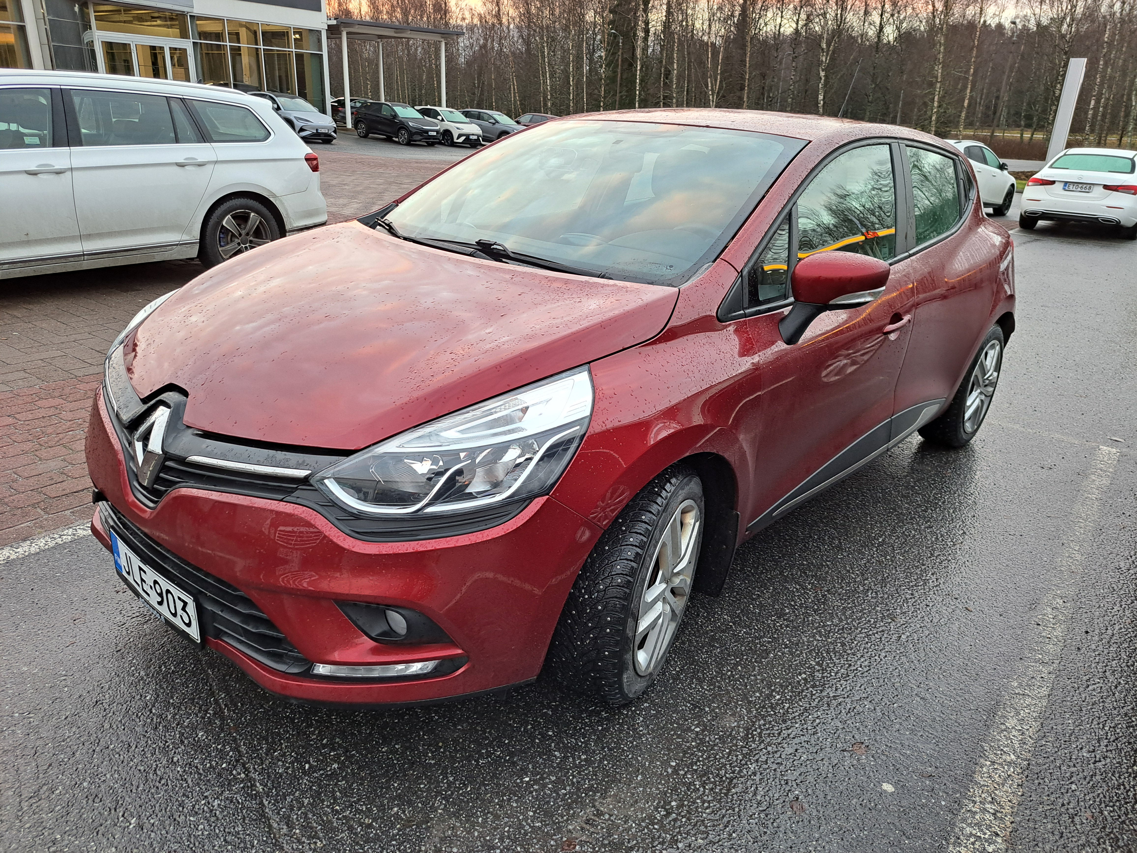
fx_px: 788
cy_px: 426
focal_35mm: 24
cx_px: 568
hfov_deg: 71.6
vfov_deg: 56.8
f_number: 1.8
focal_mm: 5.23
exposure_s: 1/50
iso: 100
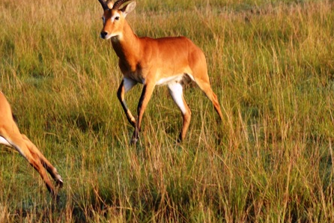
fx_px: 2237
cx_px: 180
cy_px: 44
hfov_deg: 8.5
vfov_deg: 5.7
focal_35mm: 241
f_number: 5.6
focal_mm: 70
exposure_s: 1/500
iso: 320
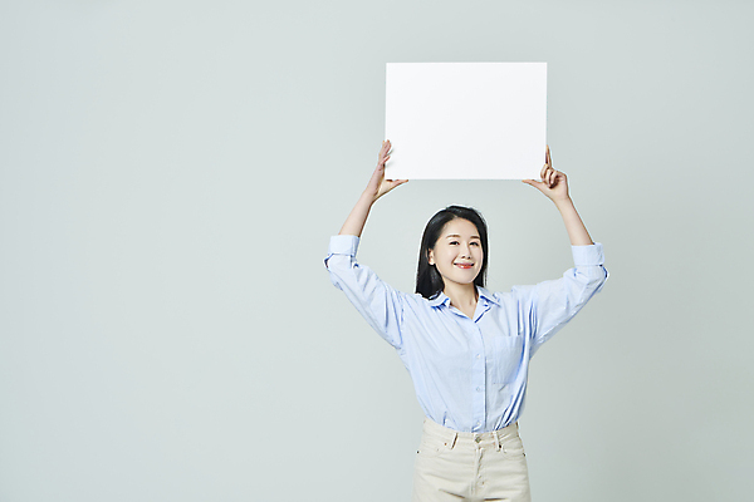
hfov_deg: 33.4
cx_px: 377
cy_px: 251
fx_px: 1257
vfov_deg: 22.6
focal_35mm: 60
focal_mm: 60
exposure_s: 1/125
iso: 100
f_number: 11
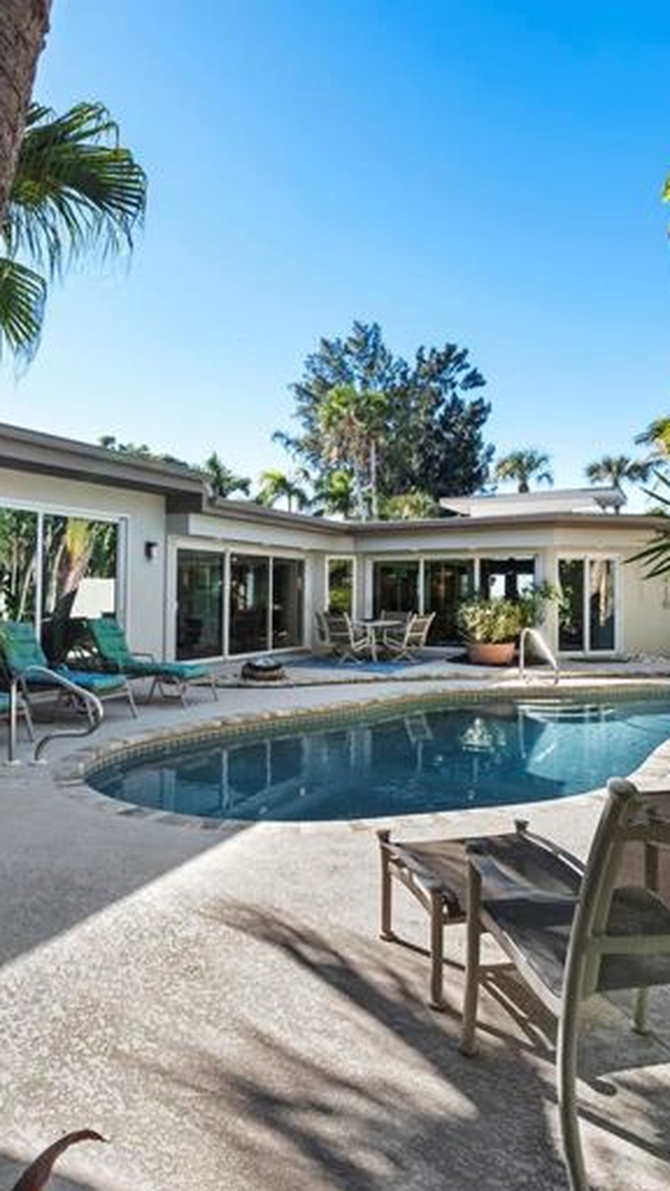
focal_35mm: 21
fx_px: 663
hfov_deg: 53.5
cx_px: 294
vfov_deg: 83.8
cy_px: 611
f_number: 11
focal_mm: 7
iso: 320
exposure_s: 1/100
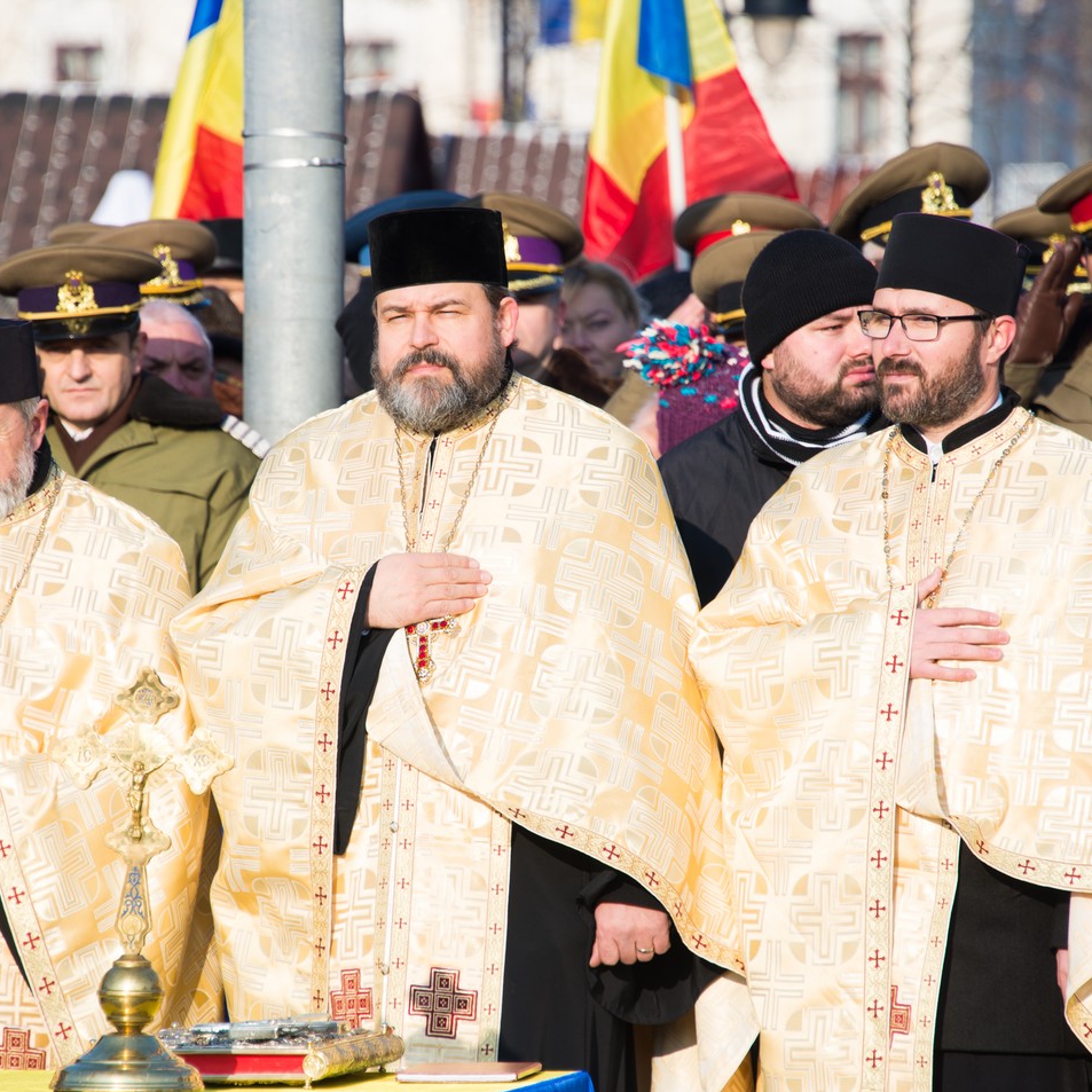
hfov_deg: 5.5
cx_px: 515
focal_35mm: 320
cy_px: 544
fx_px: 11421
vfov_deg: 5.5
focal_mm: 250
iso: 100
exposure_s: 1/200
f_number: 7.1
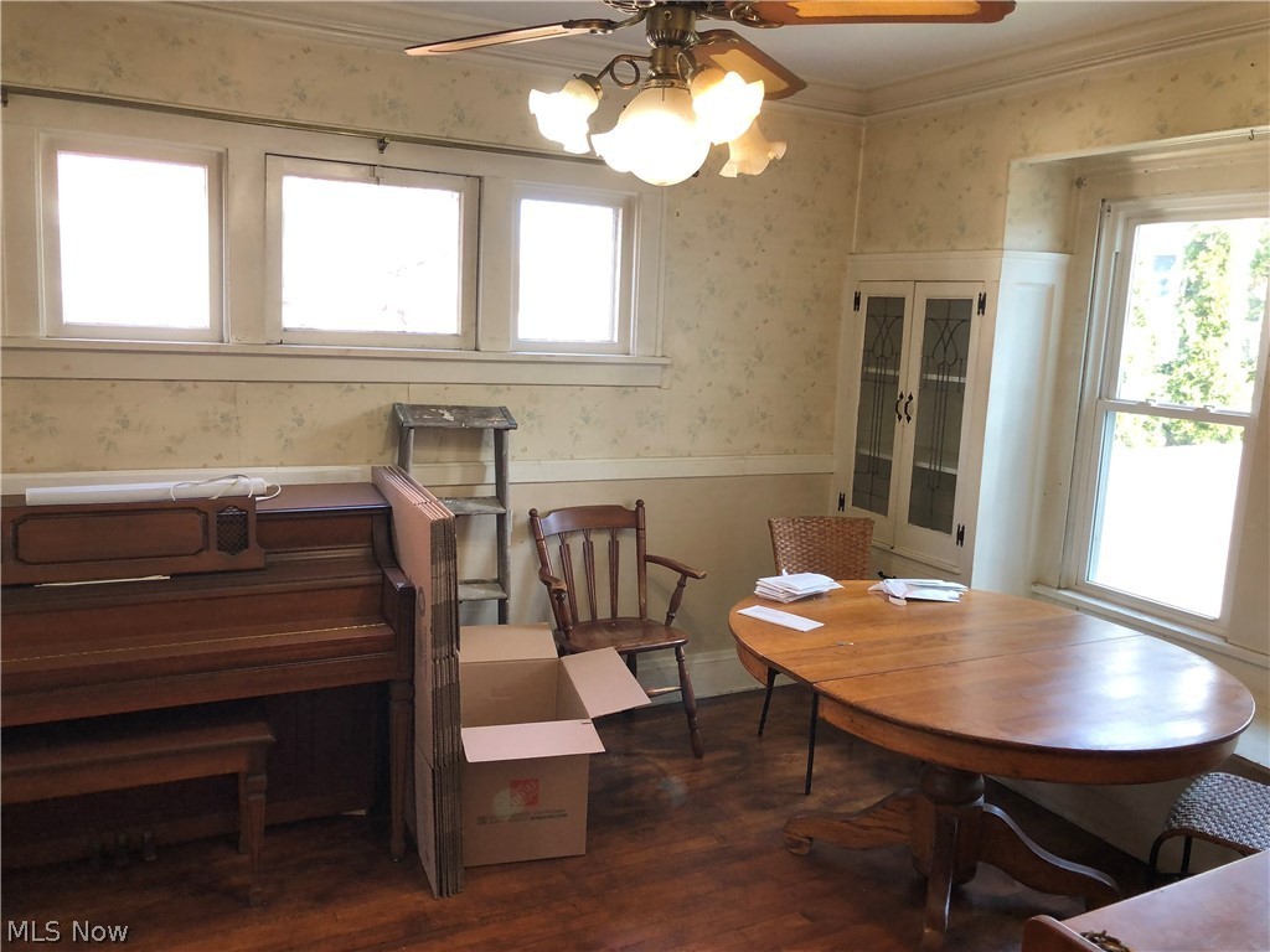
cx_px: 635
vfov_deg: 49.7
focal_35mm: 28
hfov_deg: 63.4
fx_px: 1027
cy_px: 476
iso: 32
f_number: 1.8
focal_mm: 3.99
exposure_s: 1/30
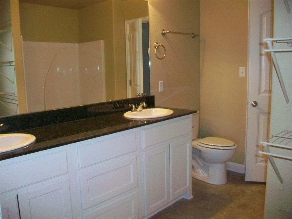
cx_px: 146
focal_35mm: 32
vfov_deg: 44.2
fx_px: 270
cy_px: 110
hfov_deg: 56.8
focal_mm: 5.7
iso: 400
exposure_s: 1/60
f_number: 2.8
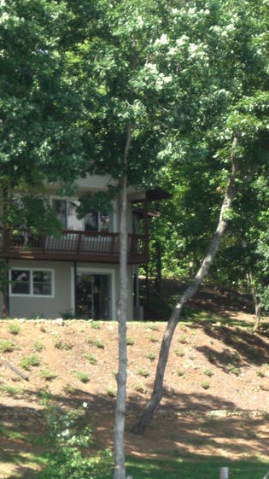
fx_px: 2400
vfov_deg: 11.4
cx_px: 124
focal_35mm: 189
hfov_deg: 6.4
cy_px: 264
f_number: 5.1
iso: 200
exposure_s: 1/200
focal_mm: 23.7
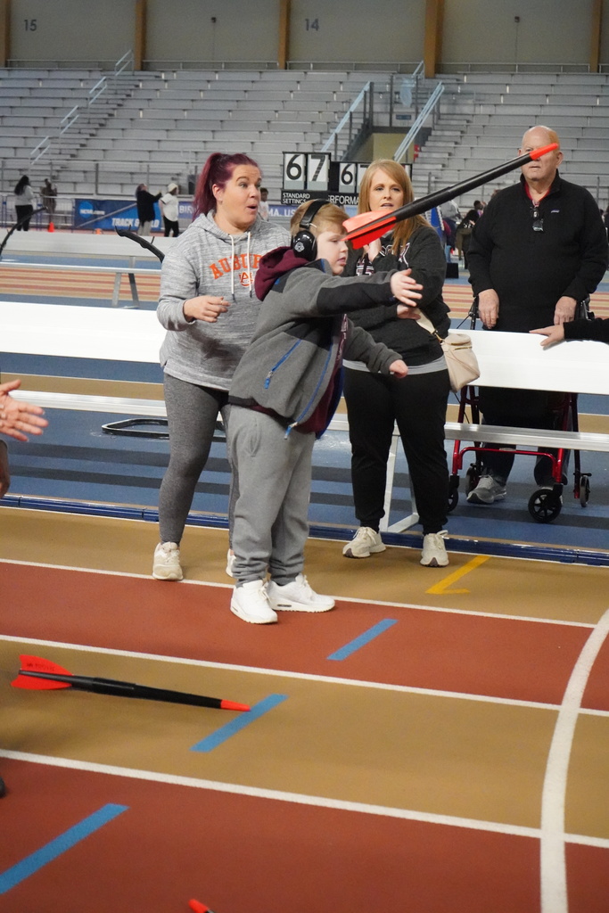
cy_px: 456
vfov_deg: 28.8
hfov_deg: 19.5
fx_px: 1776
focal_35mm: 70
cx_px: 304
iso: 32000
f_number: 5.6
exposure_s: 1/3200
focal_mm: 70
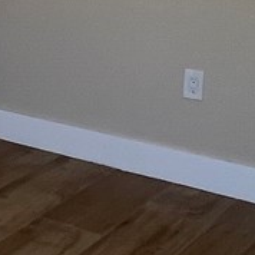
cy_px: -63
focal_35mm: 103
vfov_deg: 16.1
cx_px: -199
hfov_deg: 14.8
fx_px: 858
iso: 50
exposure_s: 1/120
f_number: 1.8
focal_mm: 1.57
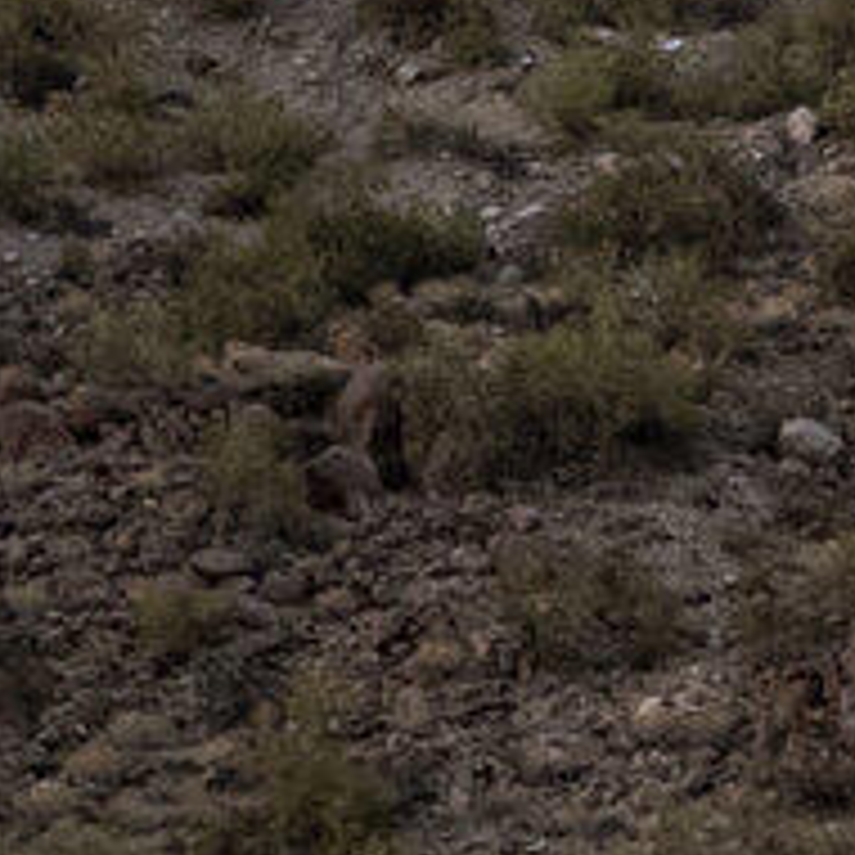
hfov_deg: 7.6
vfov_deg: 7.7
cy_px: 2426
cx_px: 2542
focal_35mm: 201
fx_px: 5617
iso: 200
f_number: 2.8
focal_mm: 8.38
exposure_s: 1/25
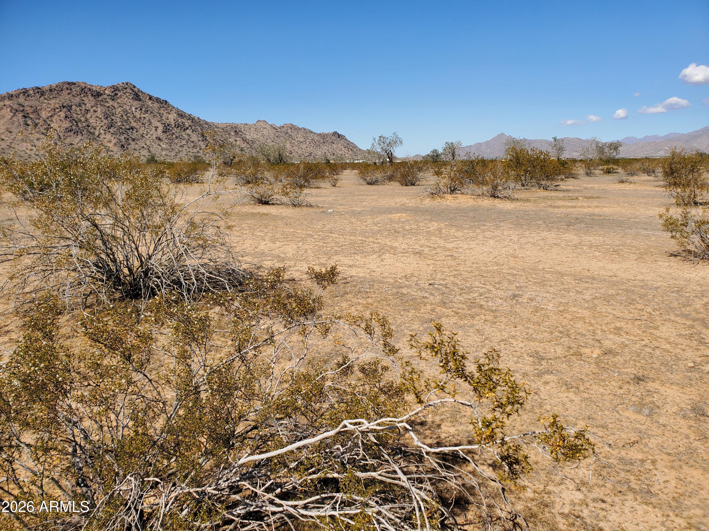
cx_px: 354
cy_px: 266
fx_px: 533
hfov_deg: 67.3
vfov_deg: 53.1
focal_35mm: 26
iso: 50
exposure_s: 1/1770
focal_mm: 4.3
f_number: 2.4
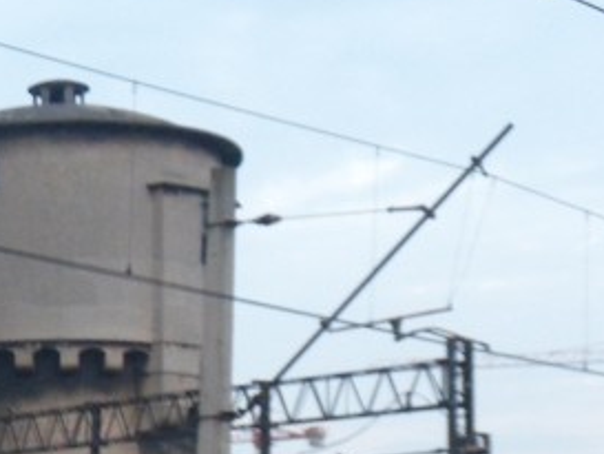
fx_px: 2147
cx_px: -261
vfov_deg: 11.8
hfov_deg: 15.0
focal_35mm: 123
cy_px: 560
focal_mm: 6.5
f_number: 4
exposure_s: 1/20
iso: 400
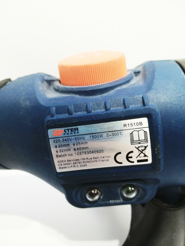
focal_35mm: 26
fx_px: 185
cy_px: 123
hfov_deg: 53.1
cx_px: 92
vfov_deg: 67.3
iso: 80
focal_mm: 3.46
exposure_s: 1/50
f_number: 1.8
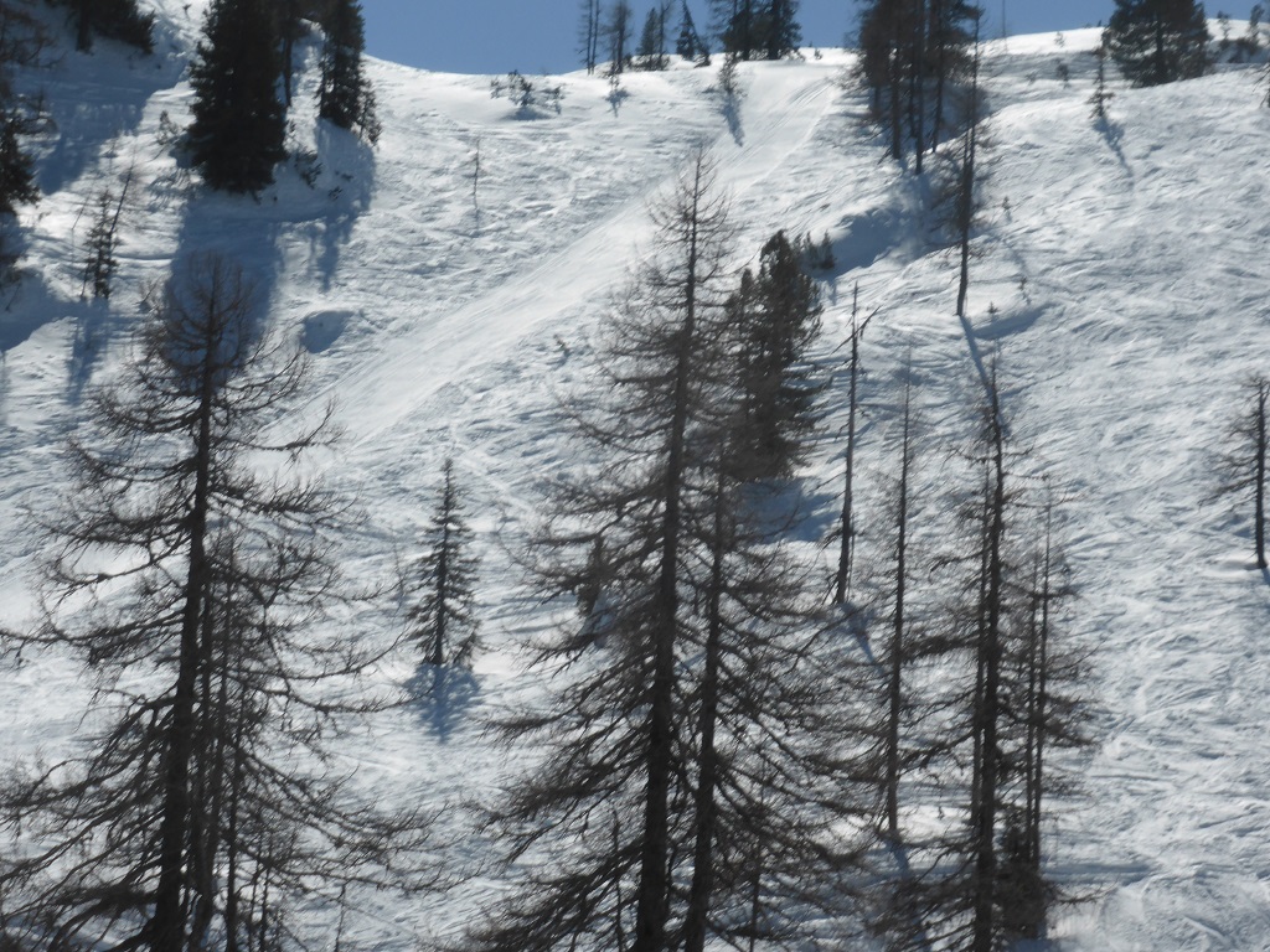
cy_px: 476
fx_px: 4916
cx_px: 635
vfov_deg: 11.1
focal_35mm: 134
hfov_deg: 14.7
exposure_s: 1/2000
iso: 100
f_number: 5.4
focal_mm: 21.8
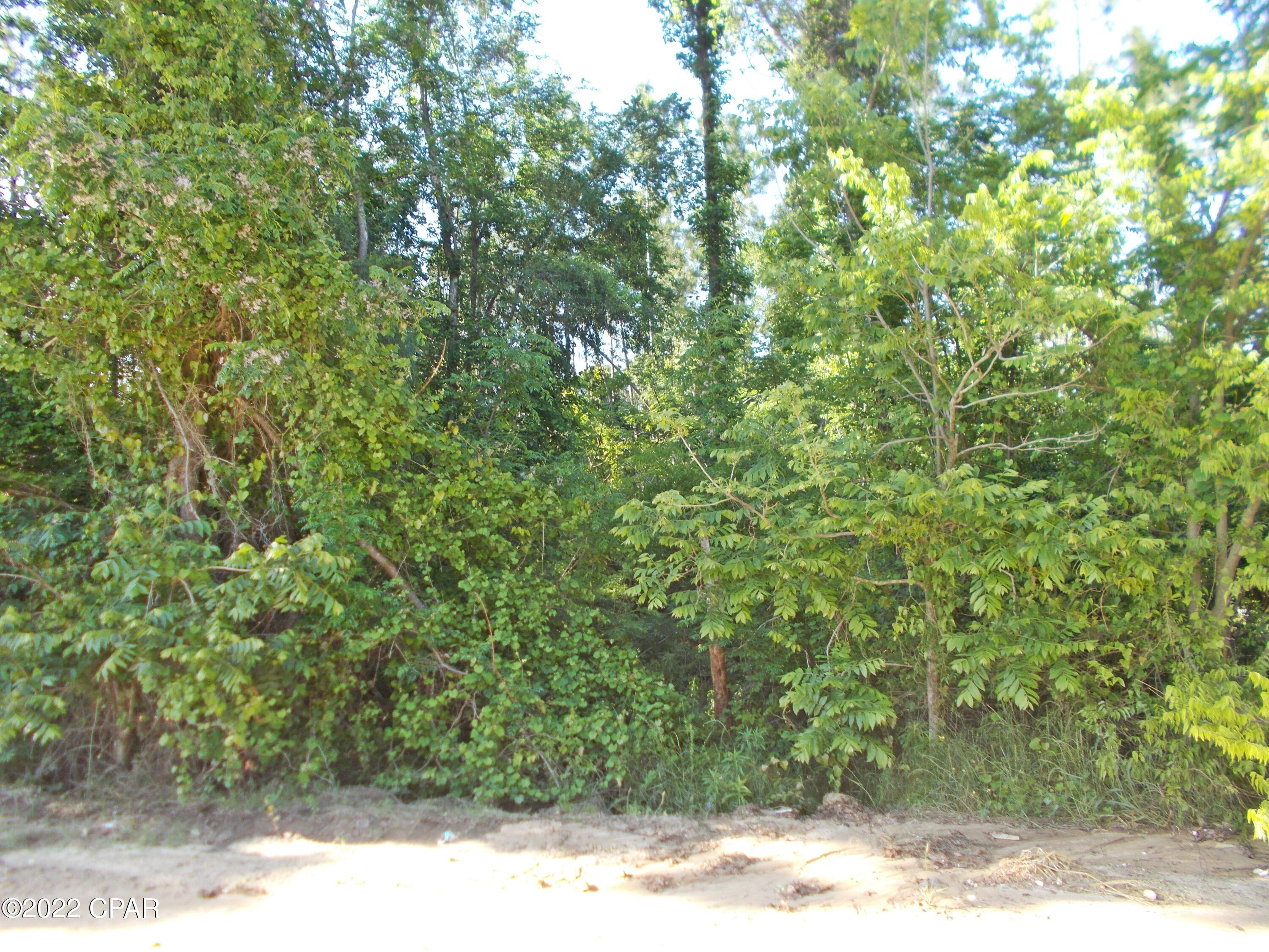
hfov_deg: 67.3
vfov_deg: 53.1
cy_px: 476
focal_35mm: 26
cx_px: 634
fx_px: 953
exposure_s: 1/80
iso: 80
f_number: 3.2
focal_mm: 4.6
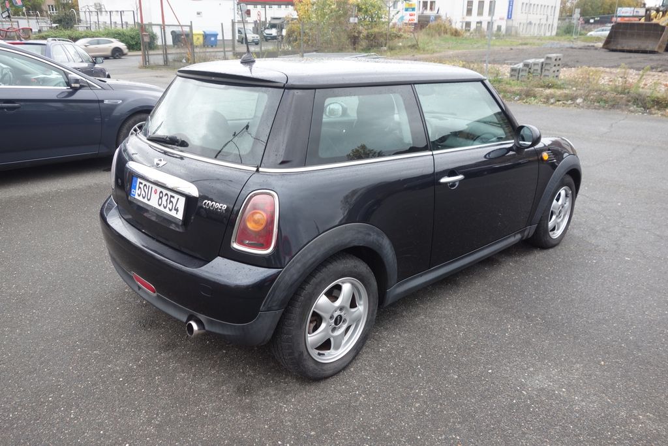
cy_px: 223
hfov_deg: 65.5
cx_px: 334
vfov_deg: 46.4
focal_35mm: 28
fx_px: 520
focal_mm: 10.4
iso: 125
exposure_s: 1/100
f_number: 3.5
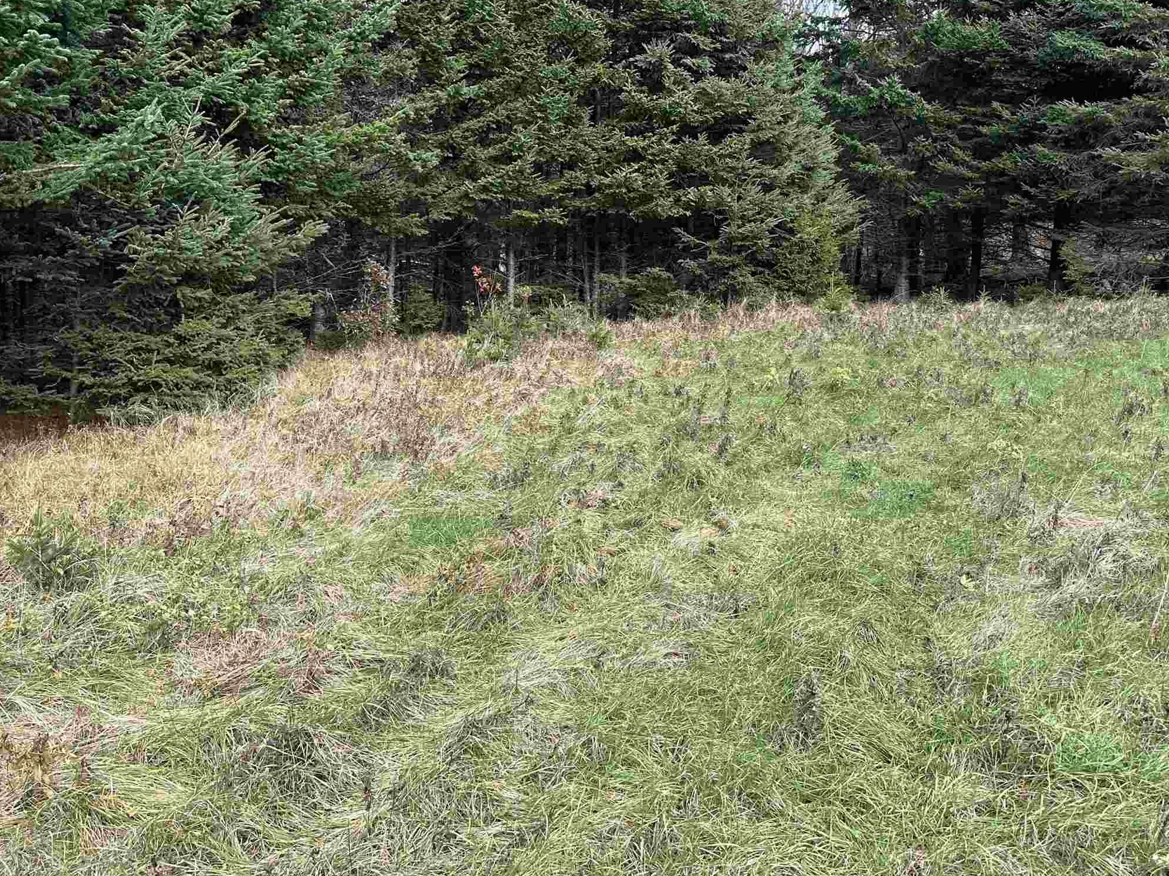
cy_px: 349
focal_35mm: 37
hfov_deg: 50.0
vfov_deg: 38.5
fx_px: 1249
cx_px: 672
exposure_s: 1/604
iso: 80
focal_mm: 6.86
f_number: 1.78
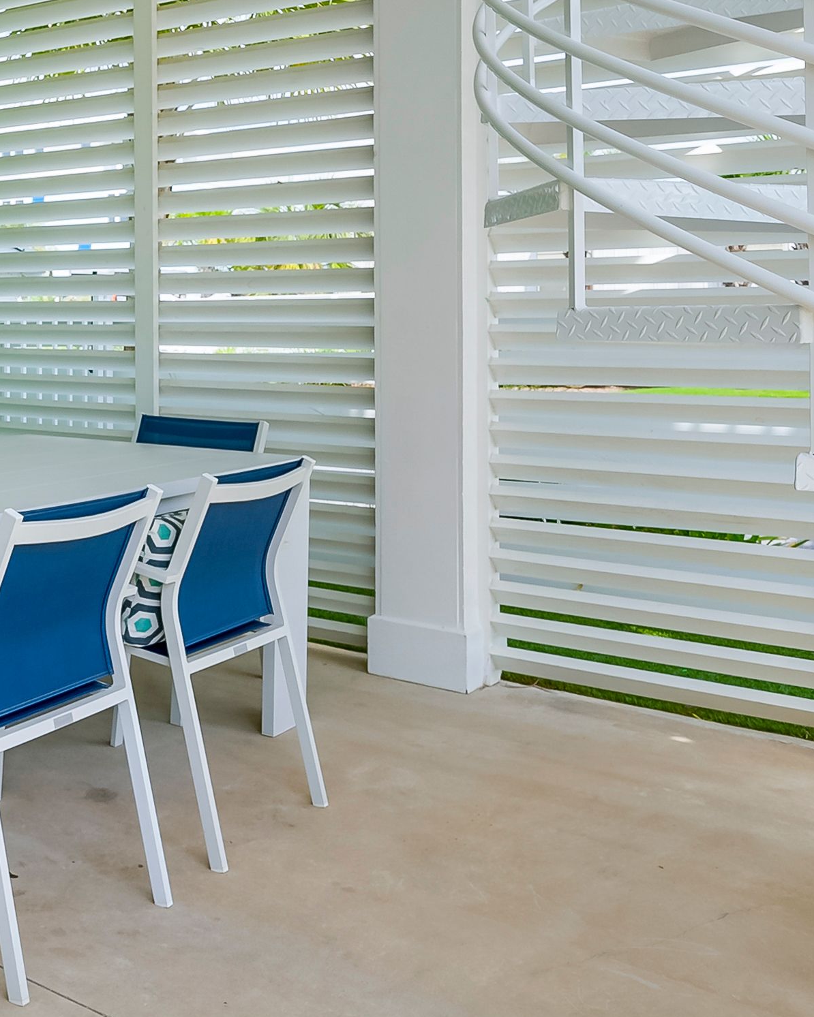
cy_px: 300
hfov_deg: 33.4
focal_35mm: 40
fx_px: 1205
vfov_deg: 44.8
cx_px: -40
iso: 400
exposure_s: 1/200
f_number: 8
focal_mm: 15
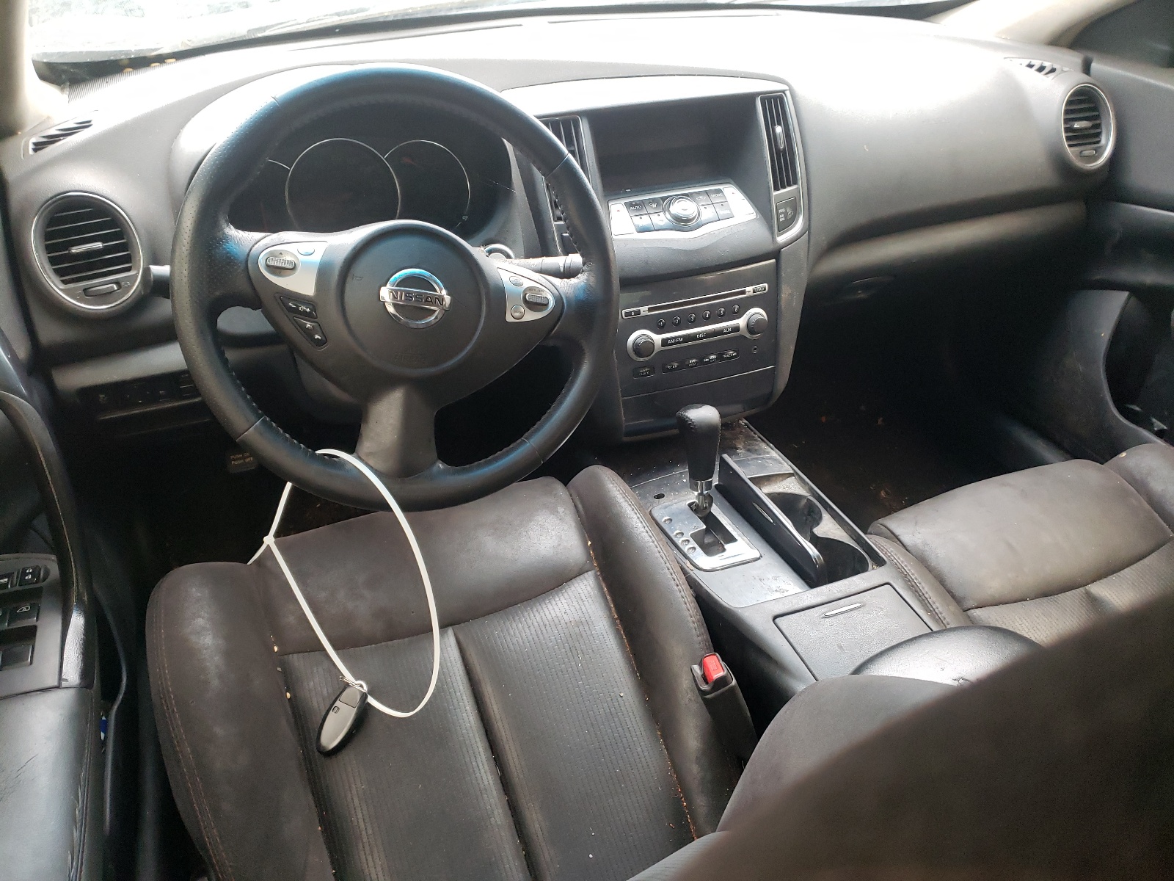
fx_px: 882
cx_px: 587
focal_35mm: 26
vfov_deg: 53.1
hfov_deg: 67.3
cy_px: 440
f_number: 1.5
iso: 222
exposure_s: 1/60.2
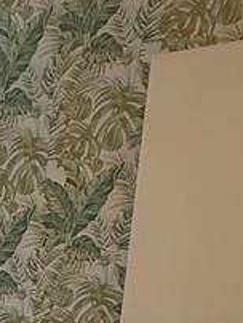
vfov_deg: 19.0
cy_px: 552
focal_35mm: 83
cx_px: -230
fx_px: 775
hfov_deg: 14.9
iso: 125
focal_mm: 2.22
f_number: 2.2
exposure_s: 1/120
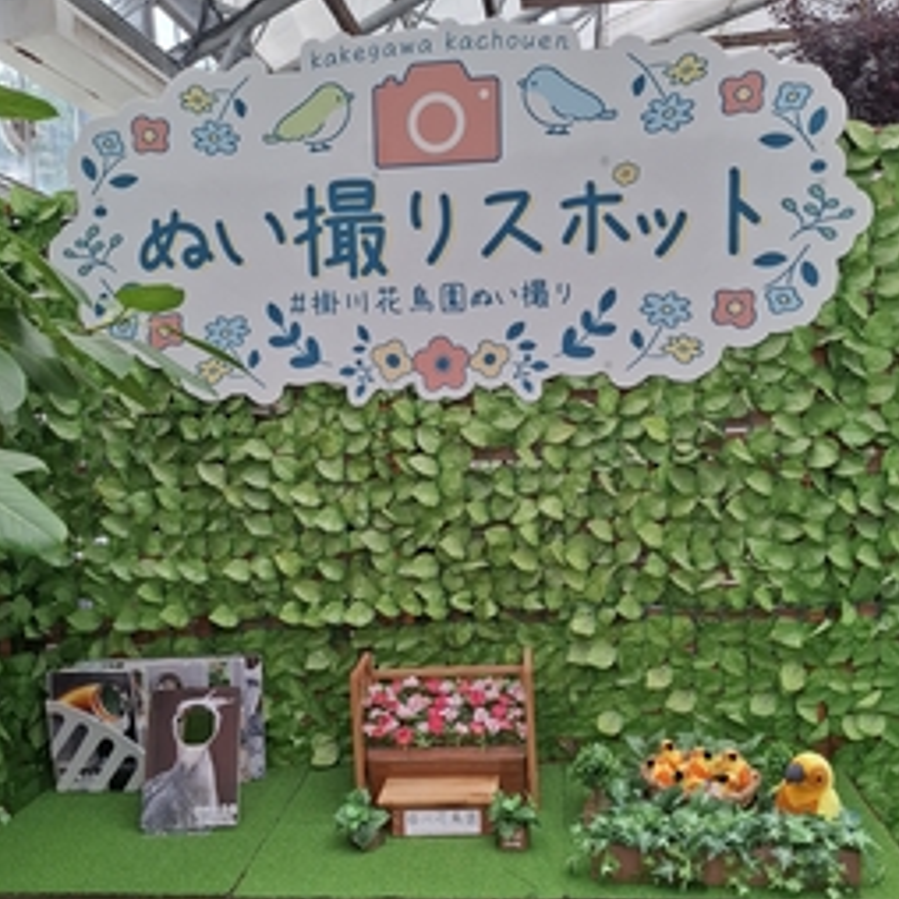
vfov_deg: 50.7
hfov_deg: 51.1
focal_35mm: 32
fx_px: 940
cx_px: 428
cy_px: 545
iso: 50
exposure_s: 1/149
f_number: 1.8
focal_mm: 5.54
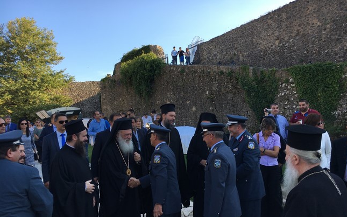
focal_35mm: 31
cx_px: 174
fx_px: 293
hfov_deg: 61.2
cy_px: 114
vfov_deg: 40.6
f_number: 2.2
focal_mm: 4.15
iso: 25
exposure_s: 1/434
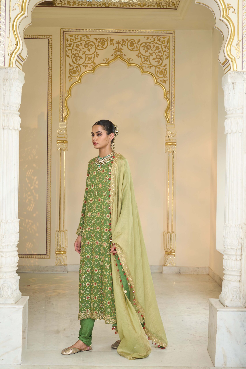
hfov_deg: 25.1
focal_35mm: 54
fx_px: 553
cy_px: 184
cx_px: 123
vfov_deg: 36.9
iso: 200
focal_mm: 54
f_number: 5.6
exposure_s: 1/125
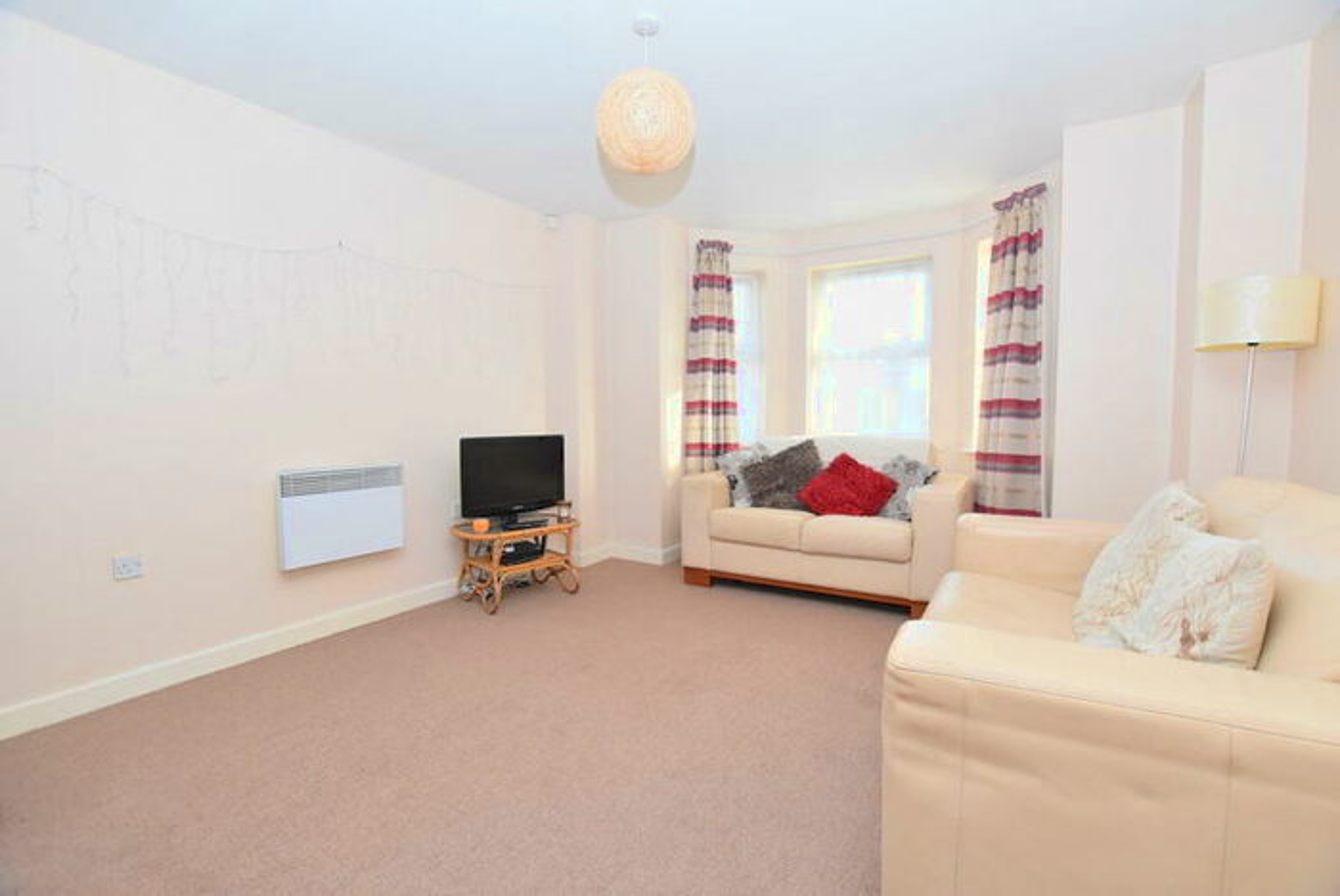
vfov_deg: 77.4
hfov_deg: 100.3
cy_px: 448
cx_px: 670
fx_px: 559
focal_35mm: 15
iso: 800
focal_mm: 10
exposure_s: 1/80
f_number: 4.5
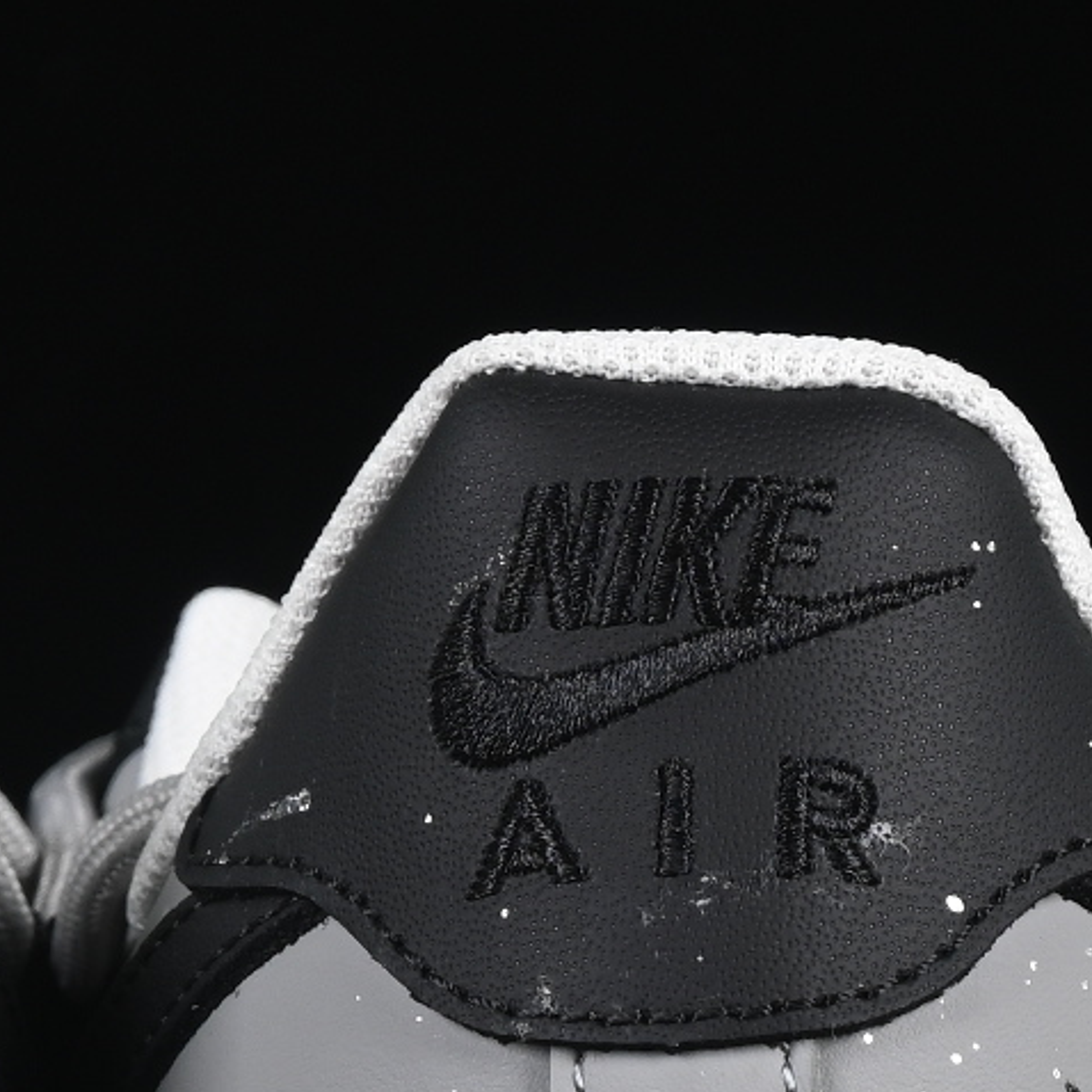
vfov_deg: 4.7
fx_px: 13241
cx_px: 80
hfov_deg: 4.7
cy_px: 948
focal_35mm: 371
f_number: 7.1
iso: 160
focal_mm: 50
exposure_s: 1/60
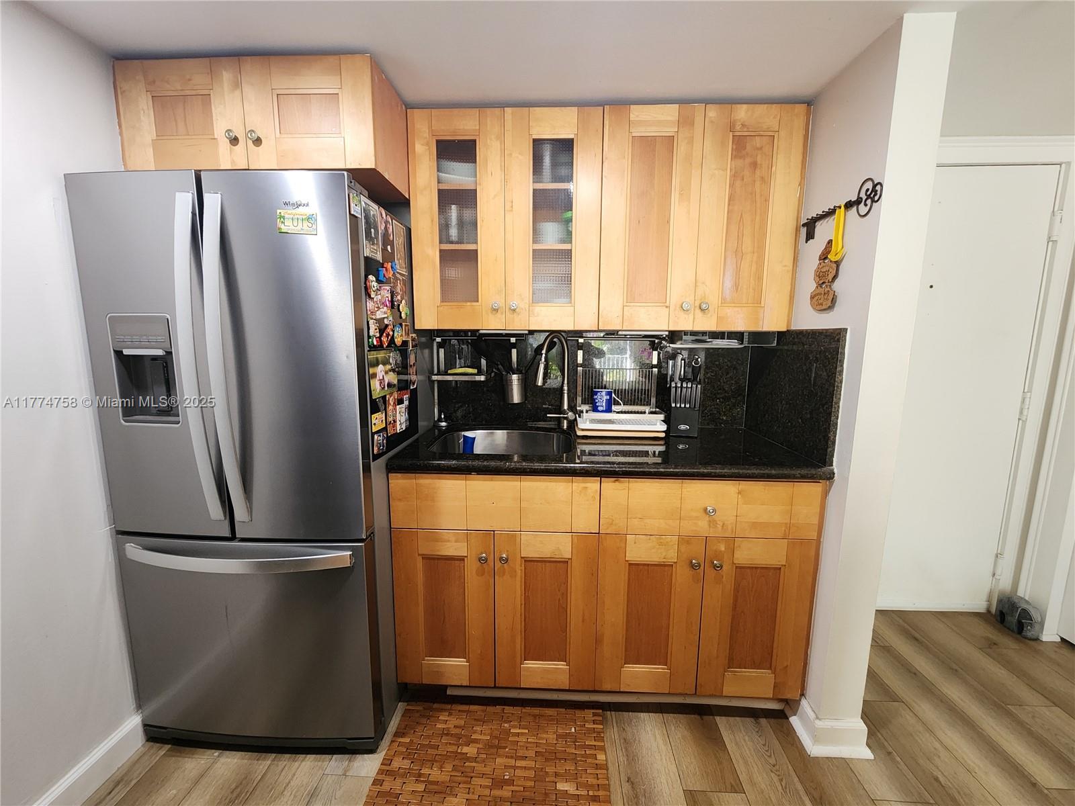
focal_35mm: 13
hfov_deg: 106.2
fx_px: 404
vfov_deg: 89.9
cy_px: 403
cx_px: 538
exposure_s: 1/60
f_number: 2.2
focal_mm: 2.2
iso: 250
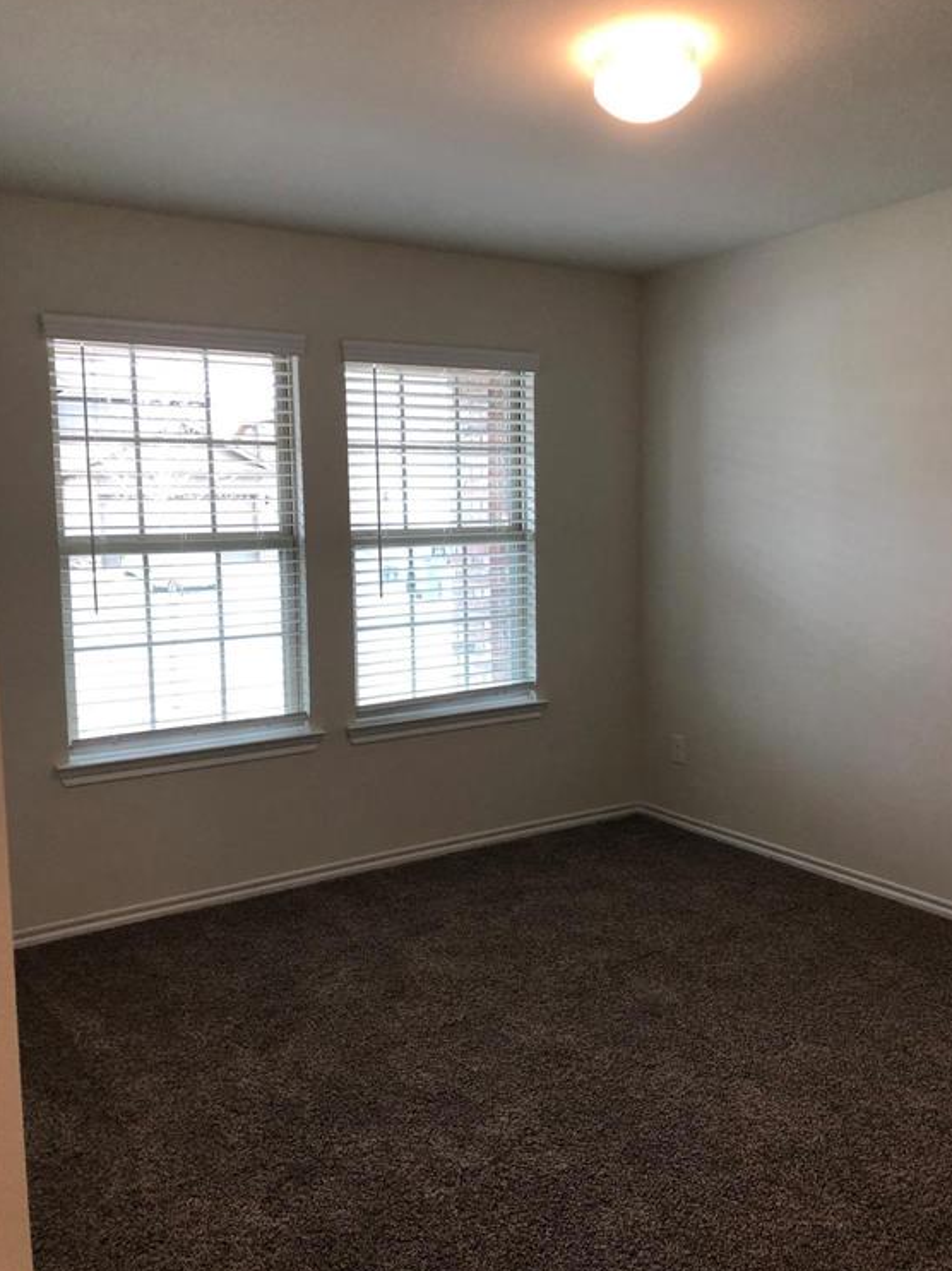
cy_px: 636
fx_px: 1064
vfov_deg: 61.7
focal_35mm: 29
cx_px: 485
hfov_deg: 48.2
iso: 40
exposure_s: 1/30
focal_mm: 4
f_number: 1.8
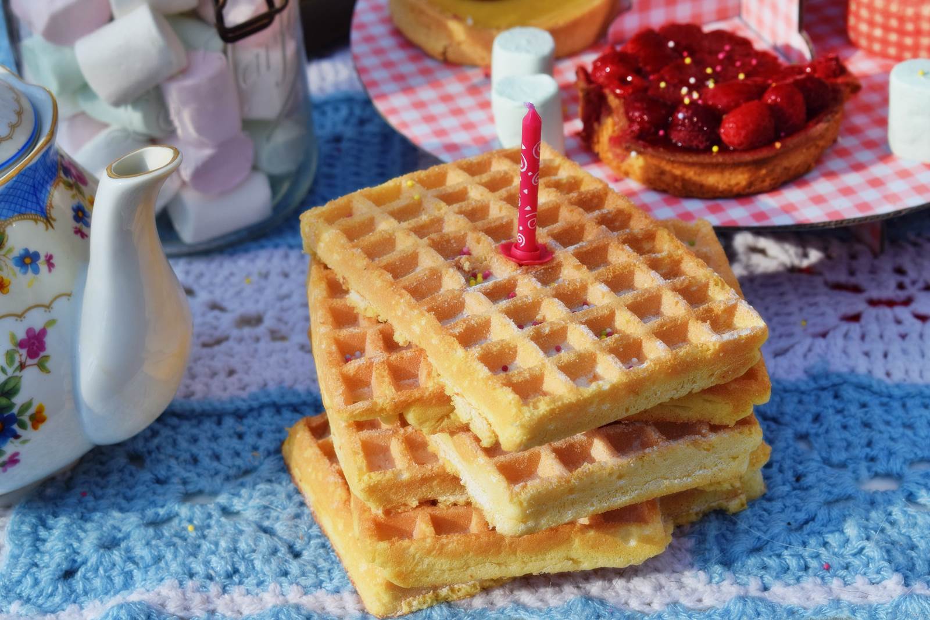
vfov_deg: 16.6
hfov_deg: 24.6
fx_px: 2131
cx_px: 465
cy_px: 310
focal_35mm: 82
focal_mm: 55
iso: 220
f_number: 8
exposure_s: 1/250
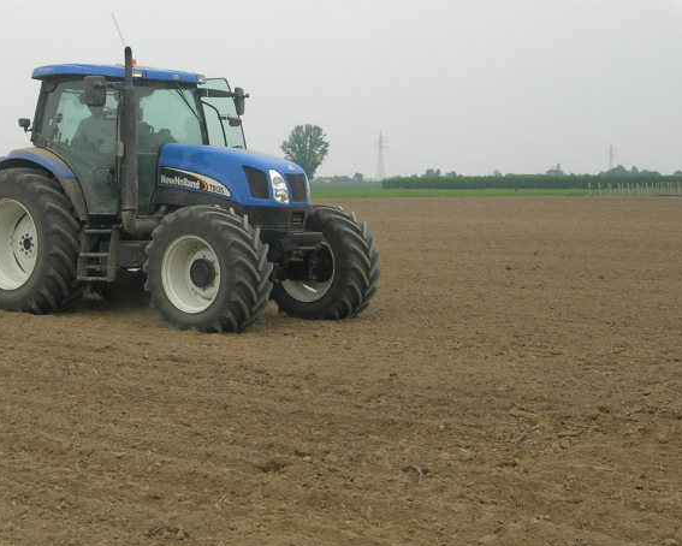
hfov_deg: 27.6
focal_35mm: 67
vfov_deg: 22.8
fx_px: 1353
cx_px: 111
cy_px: 231
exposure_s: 1/387
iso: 64
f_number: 4.8
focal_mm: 7.8
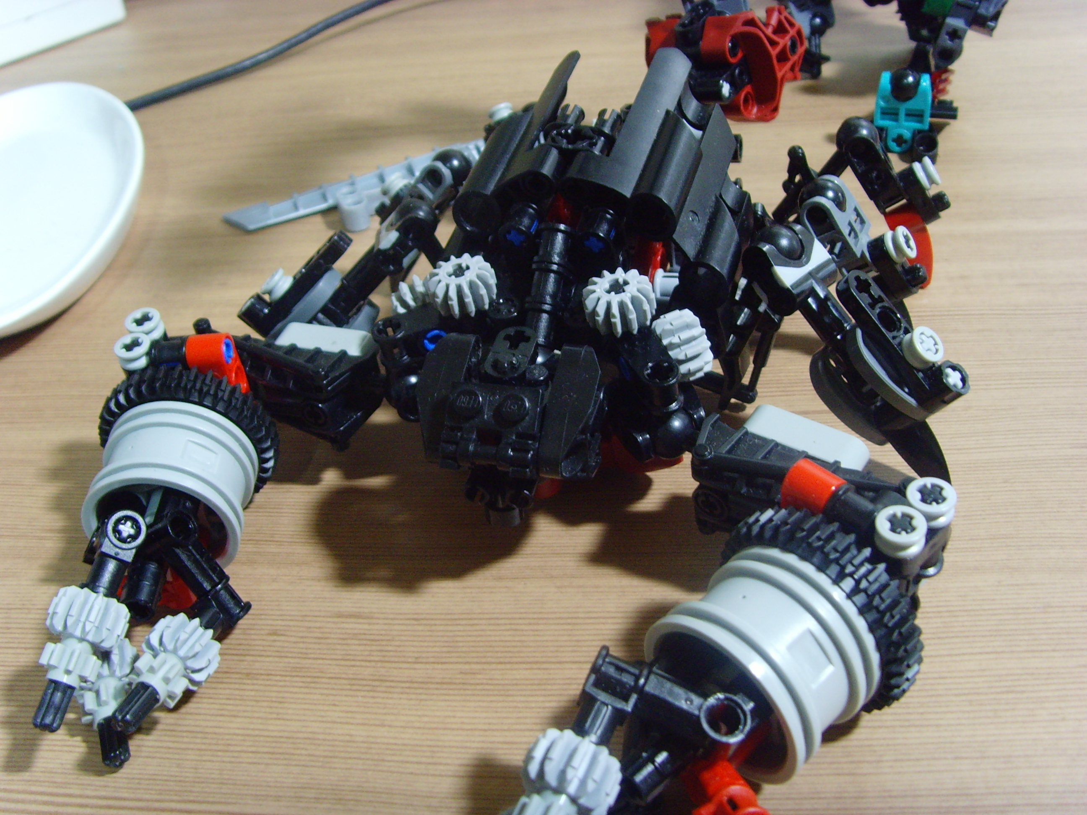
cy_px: 408
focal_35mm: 39
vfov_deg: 36.8
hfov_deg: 47.9
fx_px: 1225
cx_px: 544
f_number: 3.5
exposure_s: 1/6
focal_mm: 6.6
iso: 200
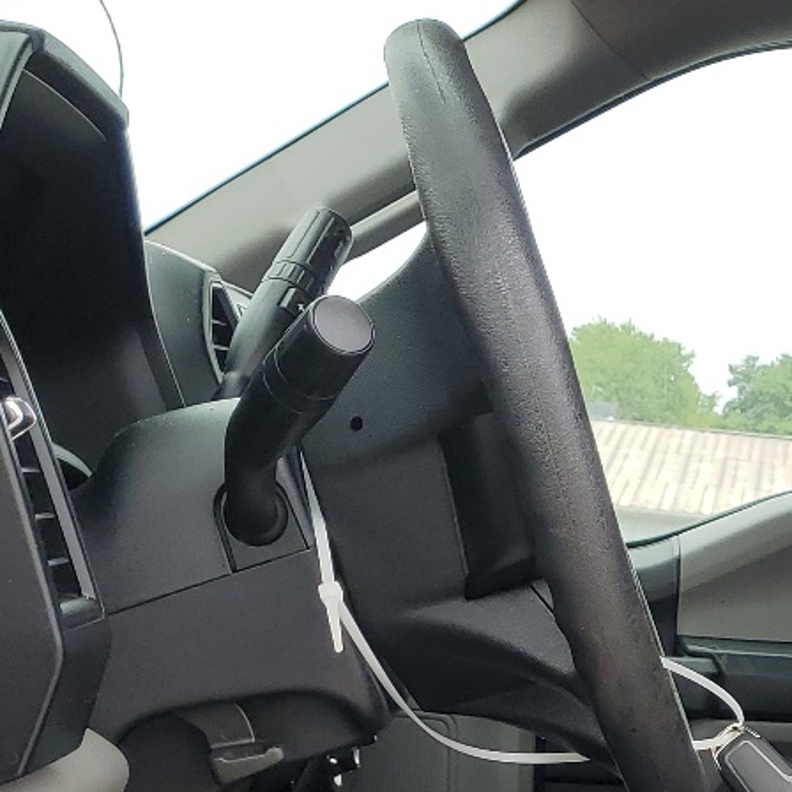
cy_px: 834
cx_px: 923
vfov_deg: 20.3
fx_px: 2123
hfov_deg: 20.0
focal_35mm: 82
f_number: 1.5
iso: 50
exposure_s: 1/345
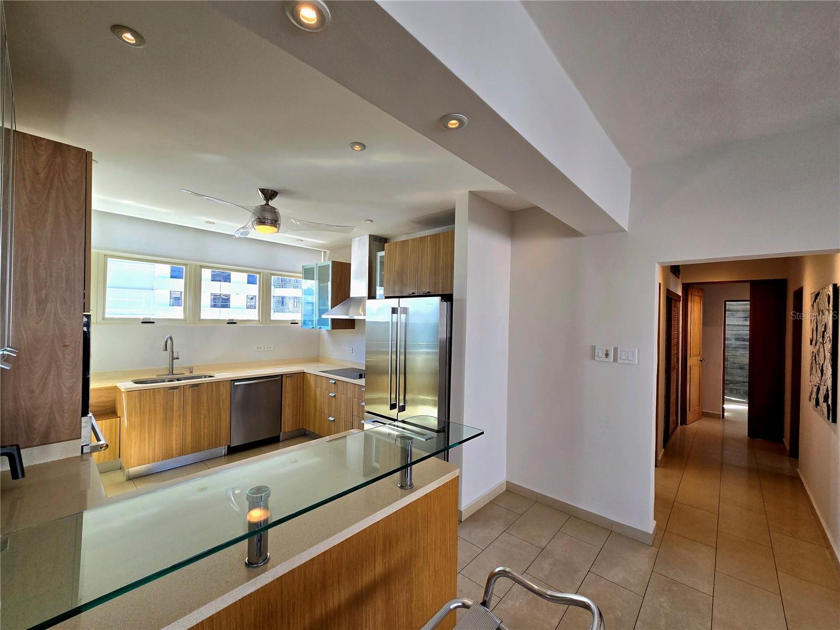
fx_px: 315
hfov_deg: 106.2
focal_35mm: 13
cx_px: 420
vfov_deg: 89.9
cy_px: 315
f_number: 2.2
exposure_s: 1/164
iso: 50
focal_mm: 2.2
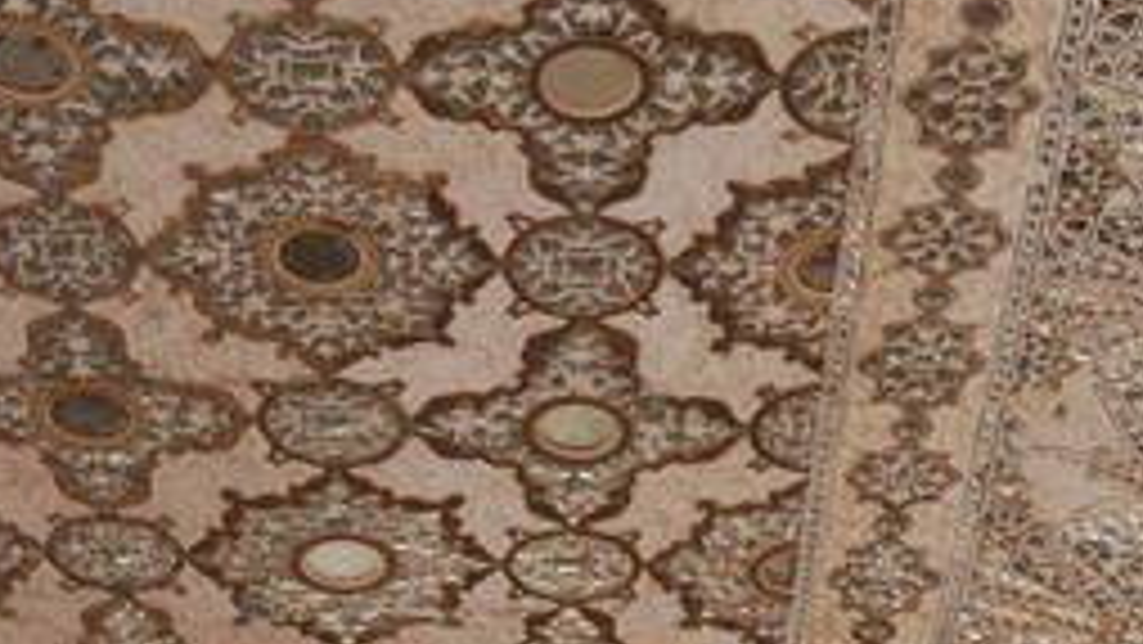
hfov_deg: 20.5
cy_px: 784
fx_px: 3153
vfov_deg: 11.4
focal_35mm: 104
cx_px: 495
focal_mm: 24
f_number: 5
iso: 100
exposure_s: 1/100
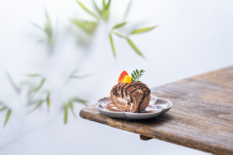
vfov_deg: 13.0
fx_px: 679
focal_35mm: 105
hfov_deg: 19.5
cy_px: 78
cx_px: 116
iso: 100
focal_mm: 105
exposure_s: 1/250
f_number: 4
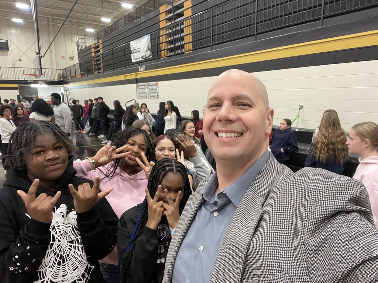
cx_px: 189
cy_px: 142
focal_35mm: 23
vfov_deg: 58.9
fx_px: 251
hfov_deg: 73.9
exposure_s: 1/40
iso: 320
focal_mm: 2.71
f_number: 2.2
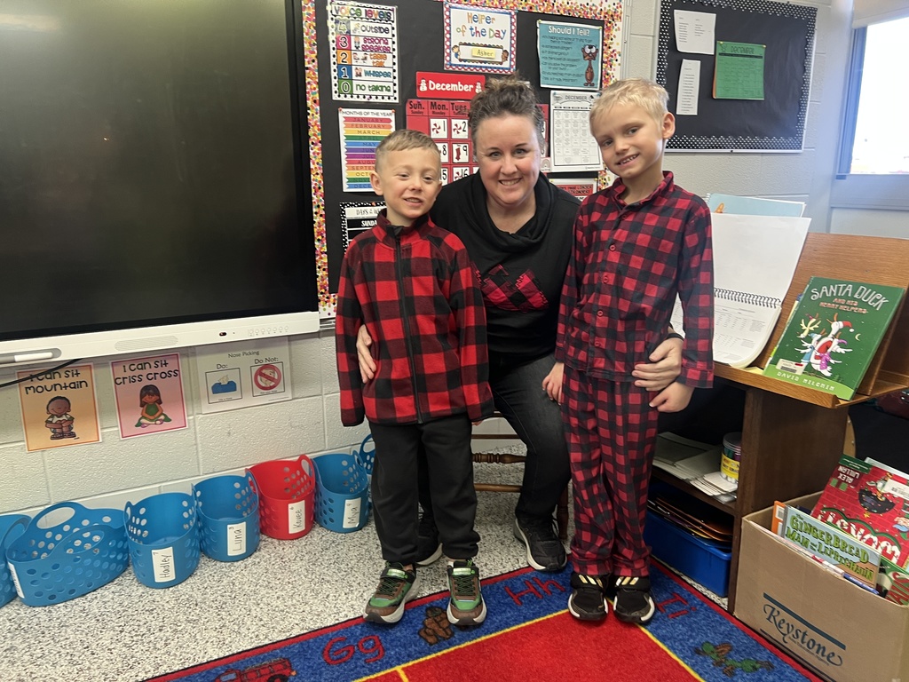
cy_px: 341
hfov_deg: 67.3
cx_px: 454
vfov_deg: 53.1
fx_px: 683
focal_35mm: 26
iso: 125
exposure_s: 1/60
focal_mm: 5.7
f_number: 1.5
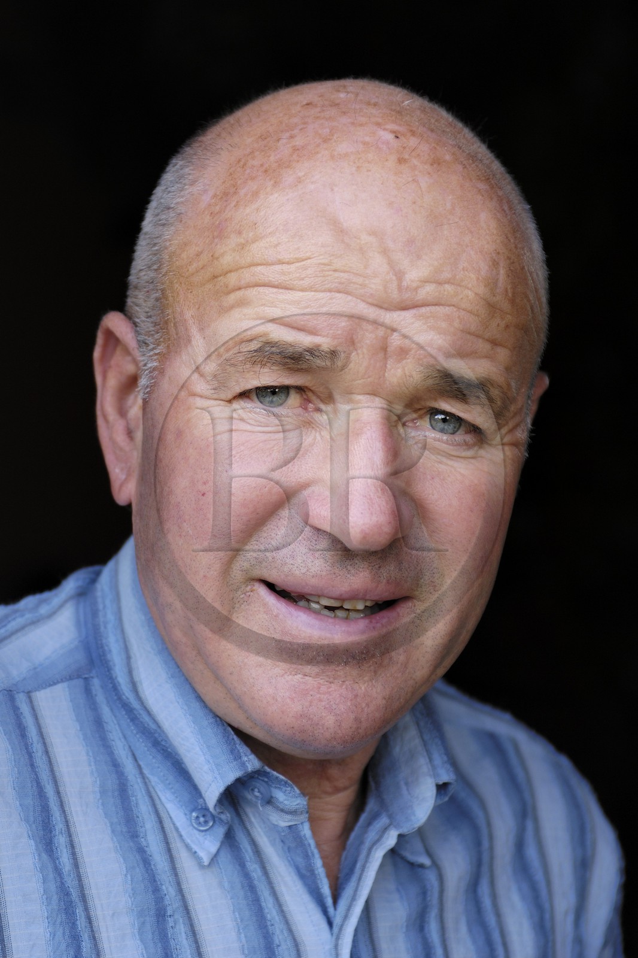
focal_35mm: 105
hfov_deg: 13.0
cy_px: 479
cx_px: 319
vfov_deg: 19.5
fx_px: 2792
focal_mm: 70
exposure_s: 1/160
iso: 100
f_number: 3.5
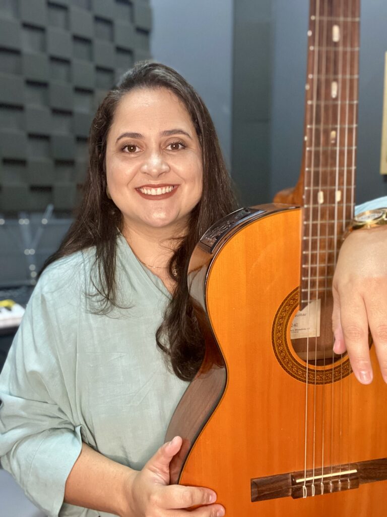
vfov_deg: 60.0
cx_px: 194
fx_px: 447
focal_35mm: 30
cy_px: 258
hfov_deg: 46.8
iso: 400
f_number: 2.2
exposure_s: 1/45
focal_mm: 2.71
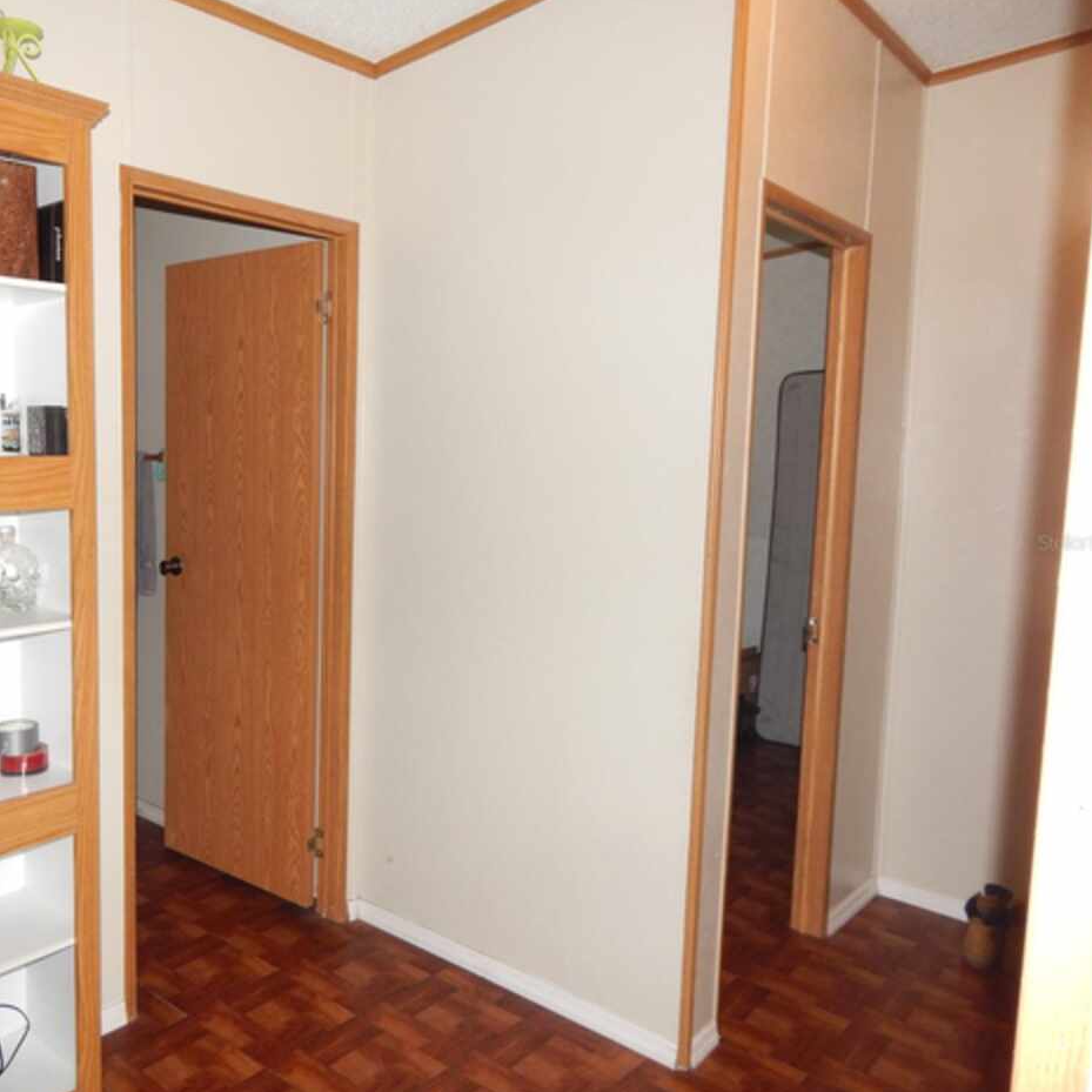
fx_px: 999
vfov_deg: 57.3
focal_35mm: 28
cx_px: 375
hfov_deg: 56.2
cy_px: 542
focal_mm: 4
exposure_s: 1/30
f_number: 3
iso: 200
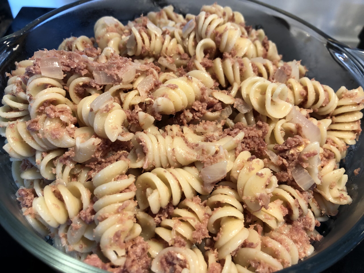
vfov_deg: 49.7
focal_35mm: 28
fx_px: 294
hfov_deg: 63.4
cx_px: 182
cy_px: 136
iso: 40
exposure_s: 1/17
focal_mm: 3.99
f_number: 1.8
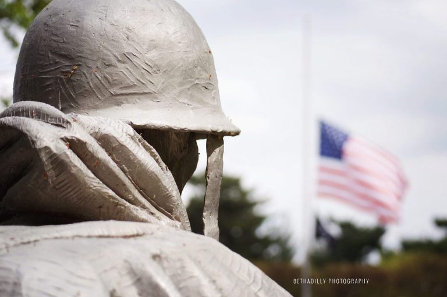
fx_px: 1116
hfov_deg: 22.6
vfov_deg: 15.1
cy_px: 148
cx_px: 224
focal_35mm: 90
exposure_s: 1/1250
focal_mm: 60
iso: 200
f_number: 4.2
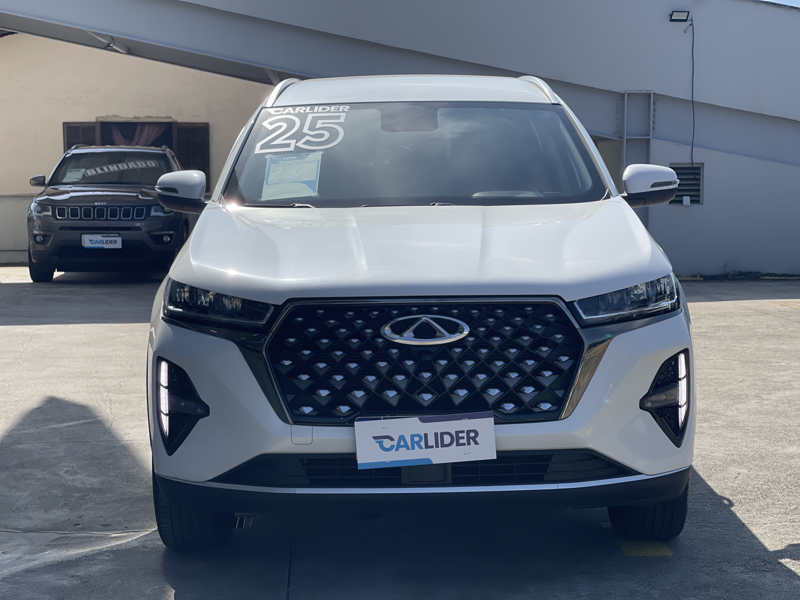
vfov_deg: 22.9
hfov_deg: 30.3
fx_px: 1479
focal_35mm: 64
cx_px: 400
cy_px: 300
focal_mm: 7.5
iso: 32
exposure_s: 1/2222
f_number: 2.2
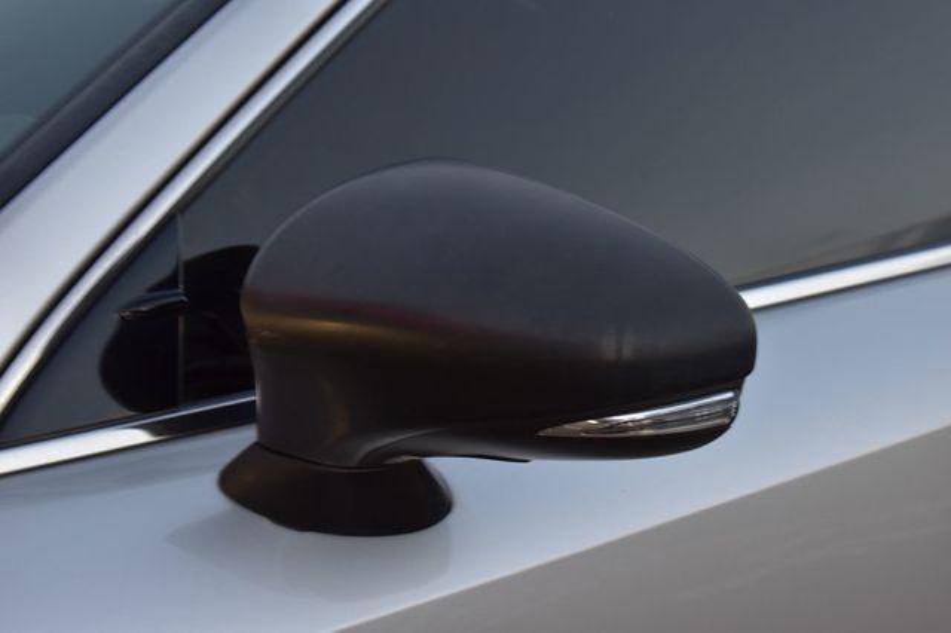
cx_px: 476
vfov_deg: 16.5
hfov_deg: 24.6
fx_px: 2178
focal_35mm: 82
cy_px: 316
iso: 560
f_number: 6.3
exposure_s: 1/15
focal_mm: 55
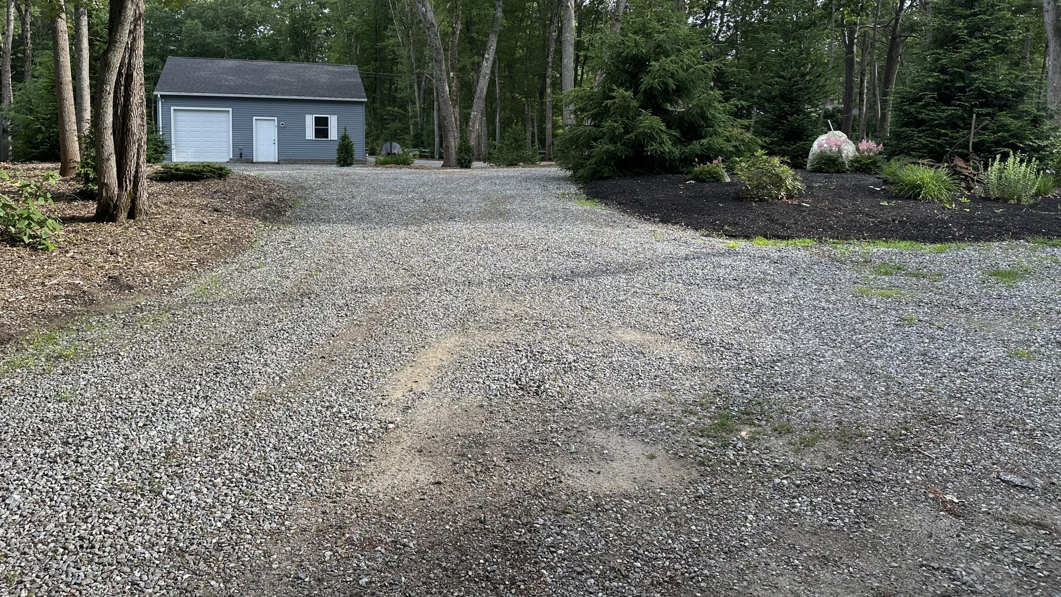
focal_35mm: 27
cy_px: 193
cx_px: 515
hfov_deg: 69.8
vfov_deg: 42.2
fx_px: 760
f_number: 1.78
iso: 80
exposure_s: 1/654
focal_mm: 6.86
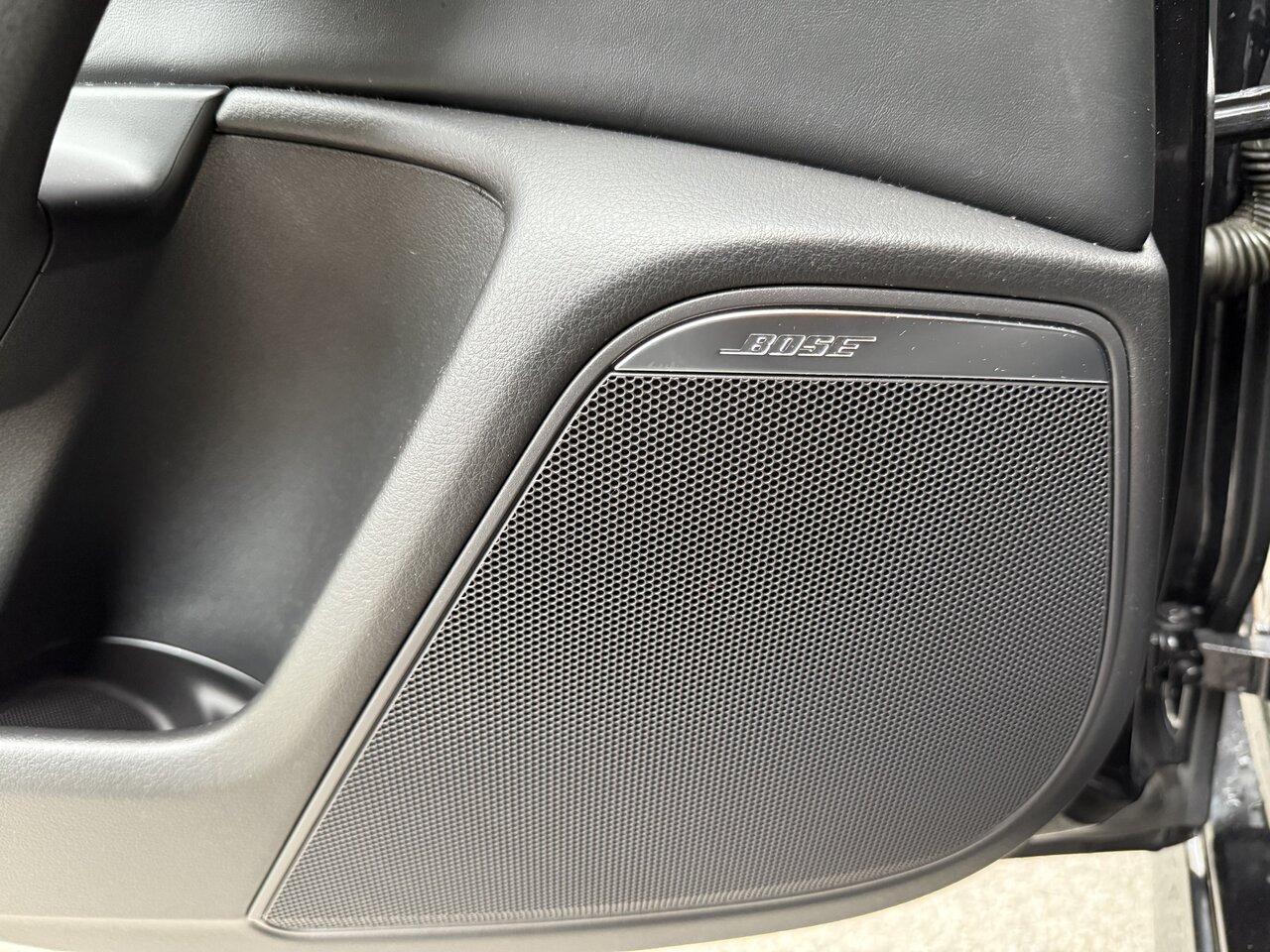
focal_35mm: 24
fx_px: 881
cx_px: 635
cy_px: 476
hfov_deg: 71.6
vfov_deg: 56.8
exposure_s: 1/60
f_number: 1.78
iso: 640
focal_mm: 6.76
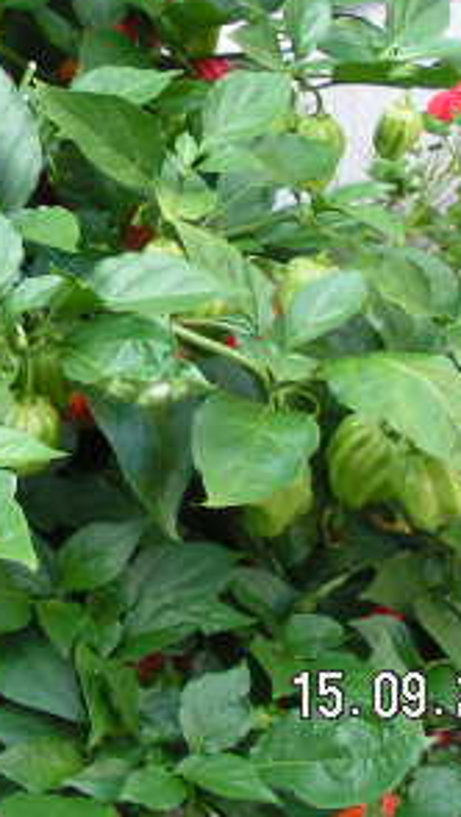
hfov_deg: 8.8
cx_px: -172
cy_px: 158
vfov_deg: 15.8
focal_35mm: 135
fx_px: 2925
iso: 80
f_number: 3.2
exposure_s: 1/60
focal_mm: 8.7
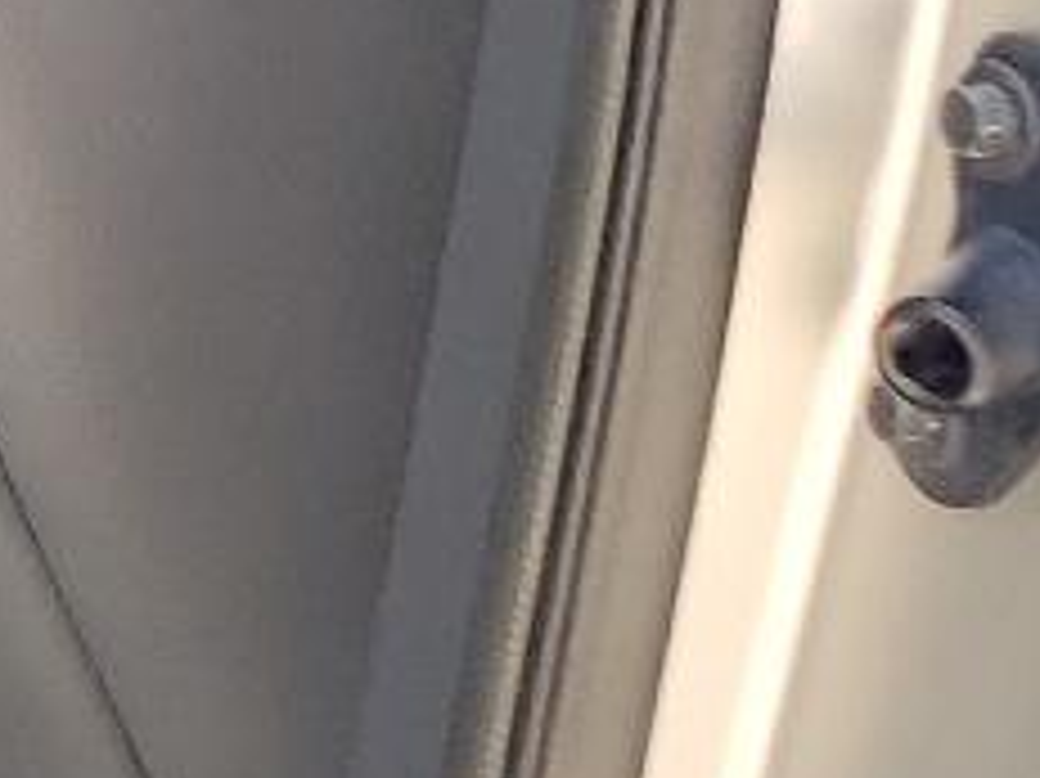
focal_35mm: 180
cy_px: -854
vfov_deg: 7.8
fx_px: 5405
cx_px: -2116
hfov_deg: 8.9
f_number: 1.5
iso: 50
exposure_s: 1/286
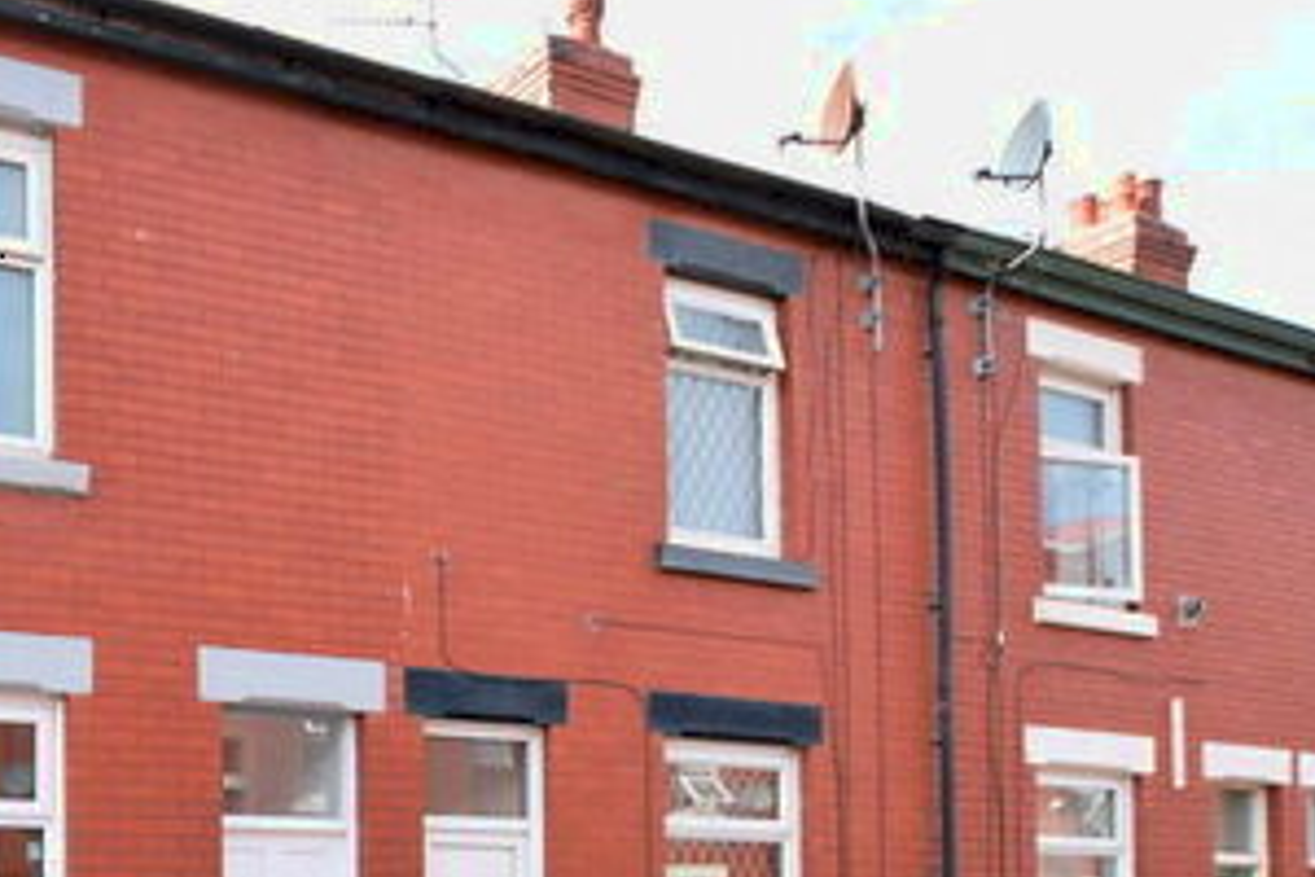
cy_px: 954
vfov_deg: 33.3
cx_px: -13
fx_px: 1278
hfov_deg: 45.5
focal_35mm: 35
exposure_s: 1/400
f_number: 4
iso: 200
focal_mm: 10
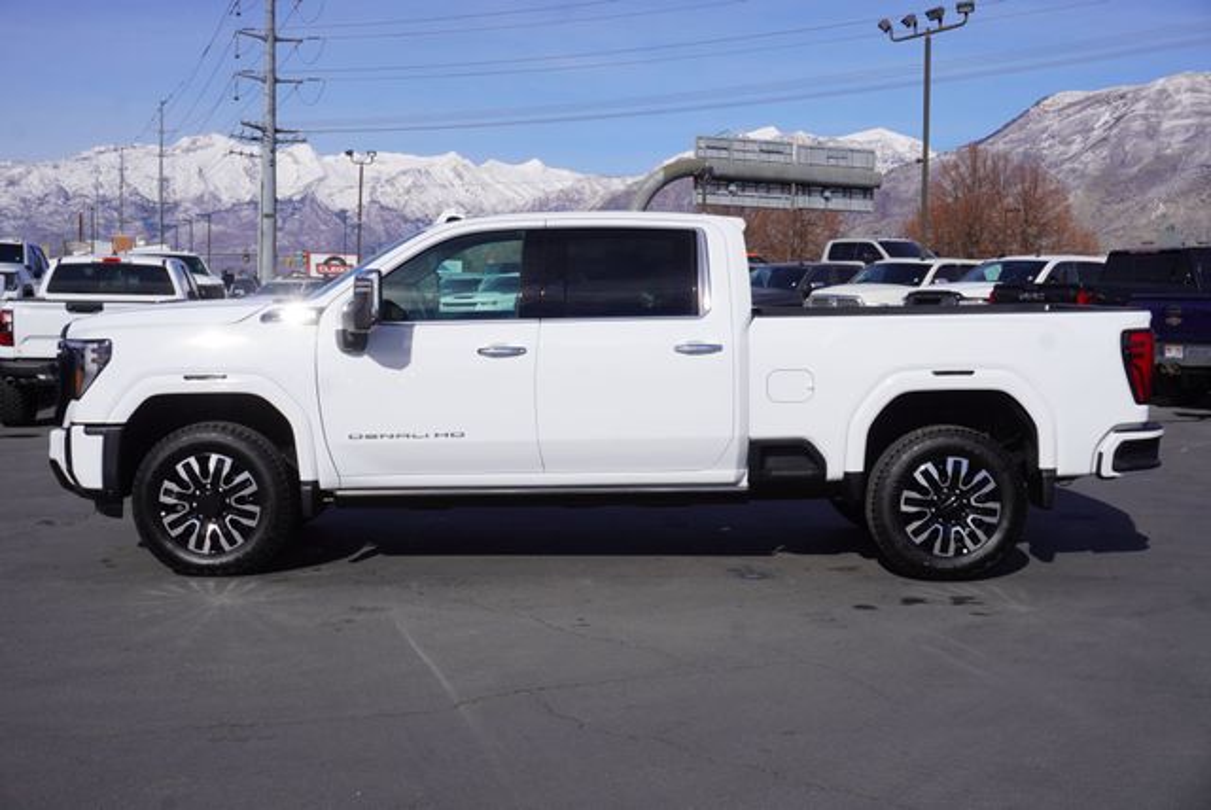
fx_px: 1515
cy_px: 405
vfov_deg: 29.9
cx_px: 606
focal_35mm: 45
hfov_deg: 43.6
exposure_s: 1/320
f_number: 11
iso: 100
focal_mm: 30
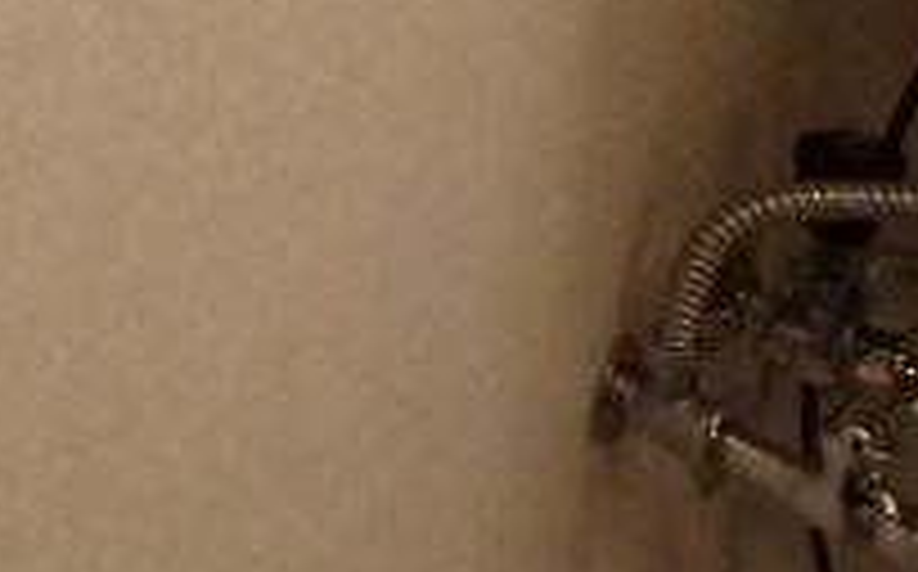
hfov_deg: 25.6
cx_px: -252
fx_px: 1749
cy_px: -248
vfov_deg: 17.0
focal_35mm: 70
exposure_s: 1/320
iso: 1250
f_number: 3.5
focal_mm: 3.7
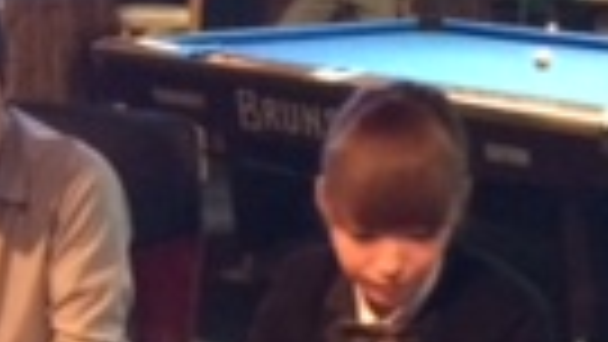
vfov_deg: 7.3
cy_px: 837
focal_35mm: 155
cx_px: 36
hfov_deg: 13.7
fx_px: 2499
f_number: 2.2
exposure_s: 1/15
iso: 500
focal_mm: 4.12
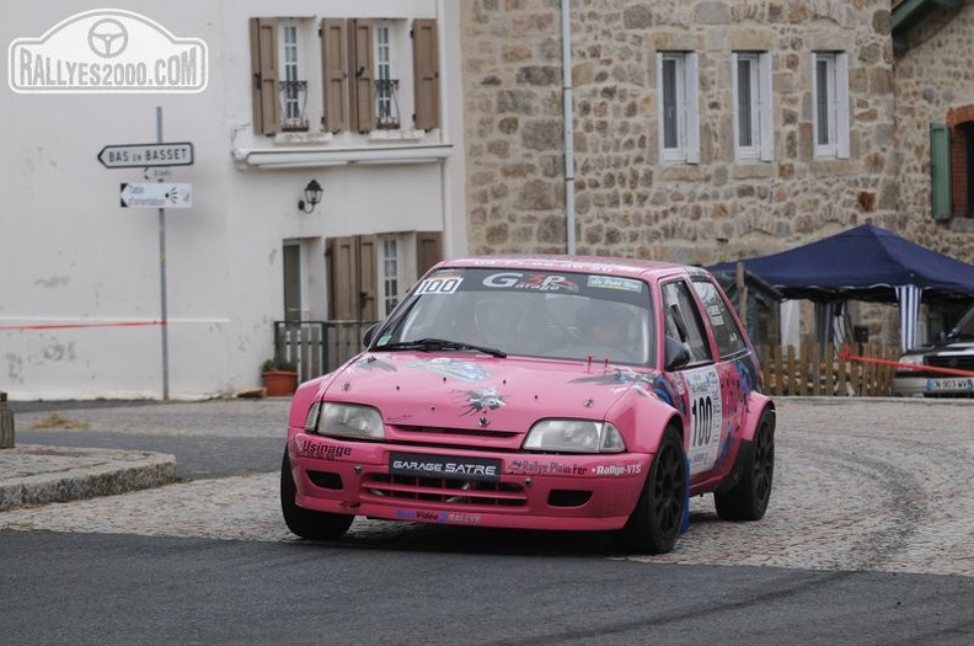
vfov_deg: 7.6
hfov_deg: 11.4
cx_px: 487
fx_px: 4861
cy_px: 323
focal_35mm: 180
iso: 400
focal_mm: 120
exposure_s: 1/800
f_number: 16
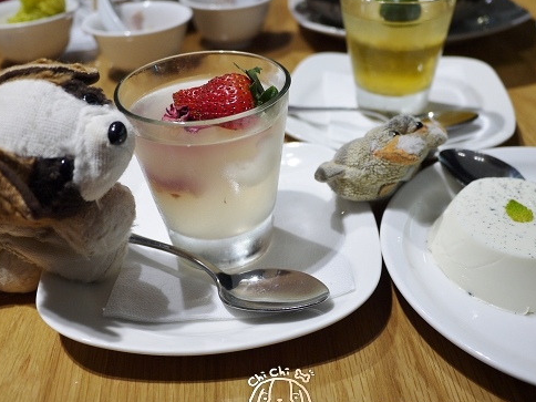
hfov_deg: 50.0
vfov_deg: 38.6
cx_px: 308
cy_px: 183
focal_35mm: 37
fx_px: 573
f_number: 2.5
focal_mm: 14
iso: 100
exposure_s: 1/60
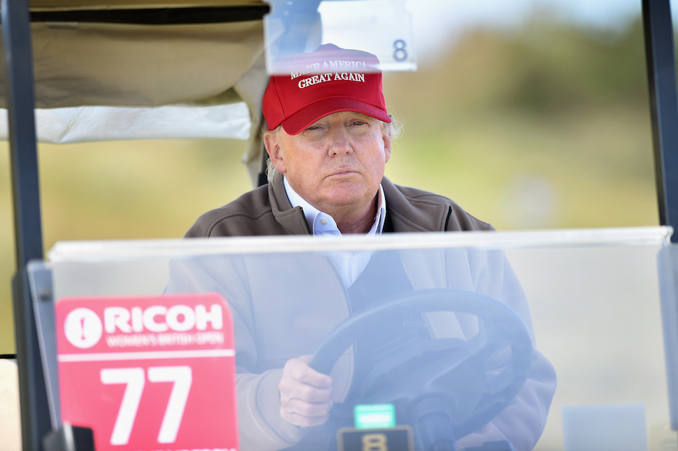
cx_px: 339
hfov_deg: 6.9
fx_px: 5645
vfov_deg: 4.6
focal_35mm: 300
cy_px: 226
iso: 100
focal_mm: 300
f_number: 2.8
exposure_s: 1/500
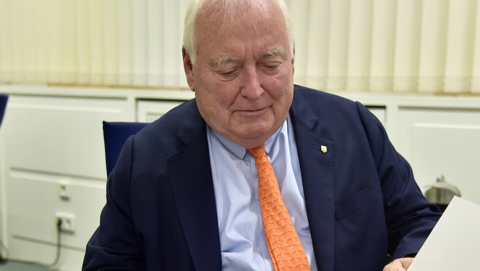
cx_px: 246
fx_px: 547
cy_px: 145
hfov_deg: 47.3
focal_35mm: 43
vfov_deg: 27.7
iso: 500
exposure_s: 1/60
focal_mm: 40
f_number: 4
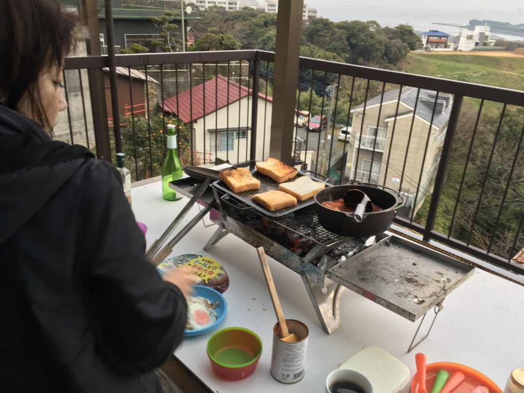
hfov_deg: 61.7
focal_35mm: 29
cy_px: 196
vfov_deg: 48.2
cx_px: 262
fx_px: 439
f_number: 2.2
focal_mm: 4.15
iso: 25
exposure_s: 1/40
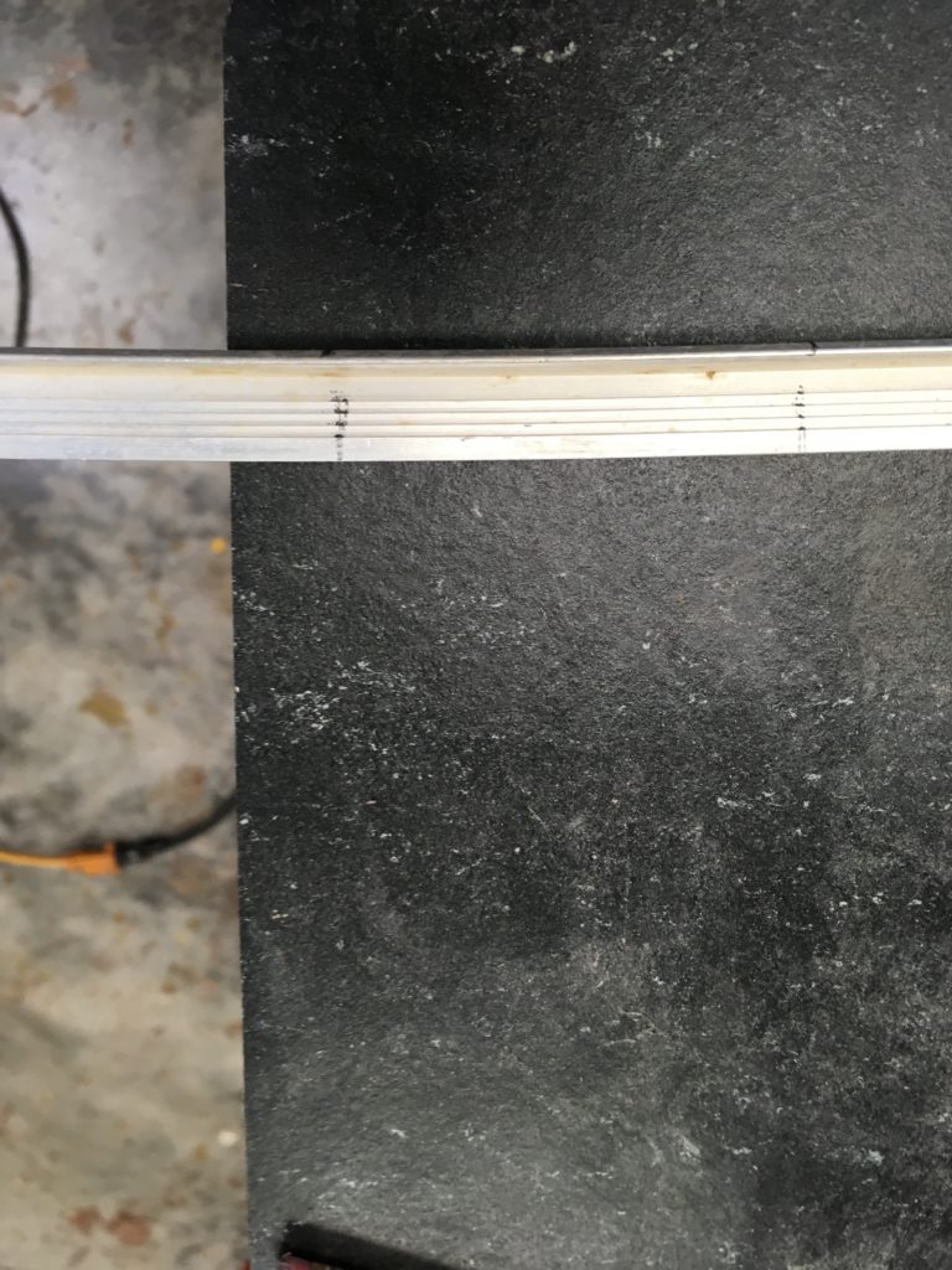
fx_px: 1063
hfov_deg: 48.2
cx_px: 476
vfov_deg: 61.7
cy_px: 635
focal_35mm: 29
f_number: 2.2
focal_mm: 4.15
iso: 25
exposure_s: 1/30
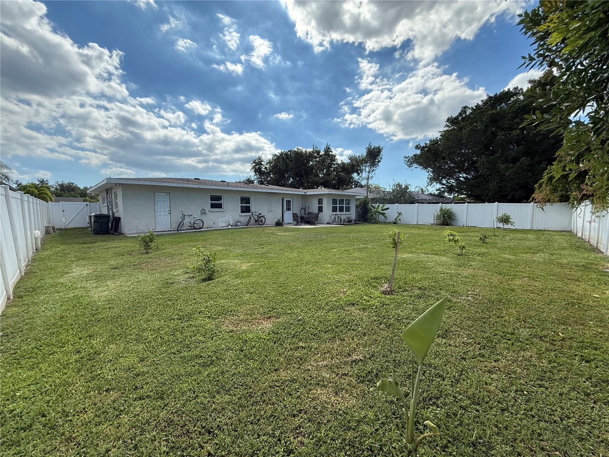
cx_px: 304
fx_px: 246
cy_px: 228
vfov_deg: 85.7
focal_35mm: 14
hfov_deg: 102.1
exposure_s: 1/2841
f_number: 2.2
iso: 80
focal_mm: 2.22
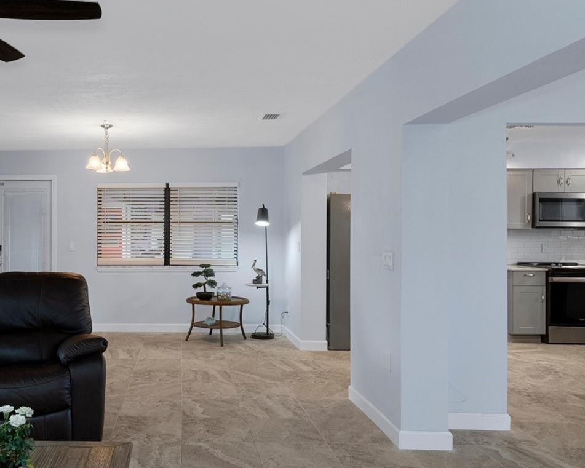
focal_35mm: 31
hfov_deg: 55.5
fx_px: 533
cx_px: 167
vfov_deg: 47.4
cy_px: 224
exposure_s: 1/4
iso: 320
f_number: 8
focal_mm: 13
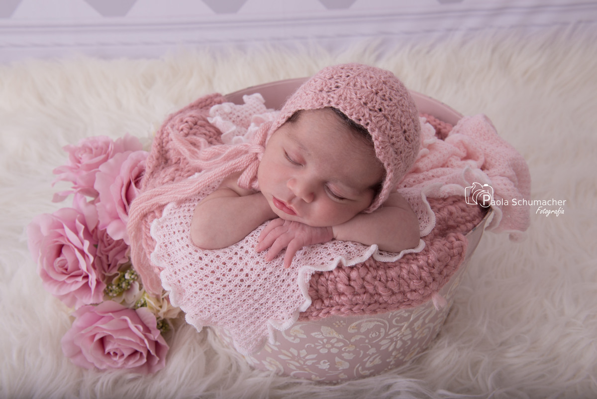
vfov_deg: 33.4
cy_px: 200
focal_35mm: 40
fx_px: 664
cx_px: 298
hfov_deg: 48.4
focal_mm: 40
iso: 200
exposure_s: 1/200
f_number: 9
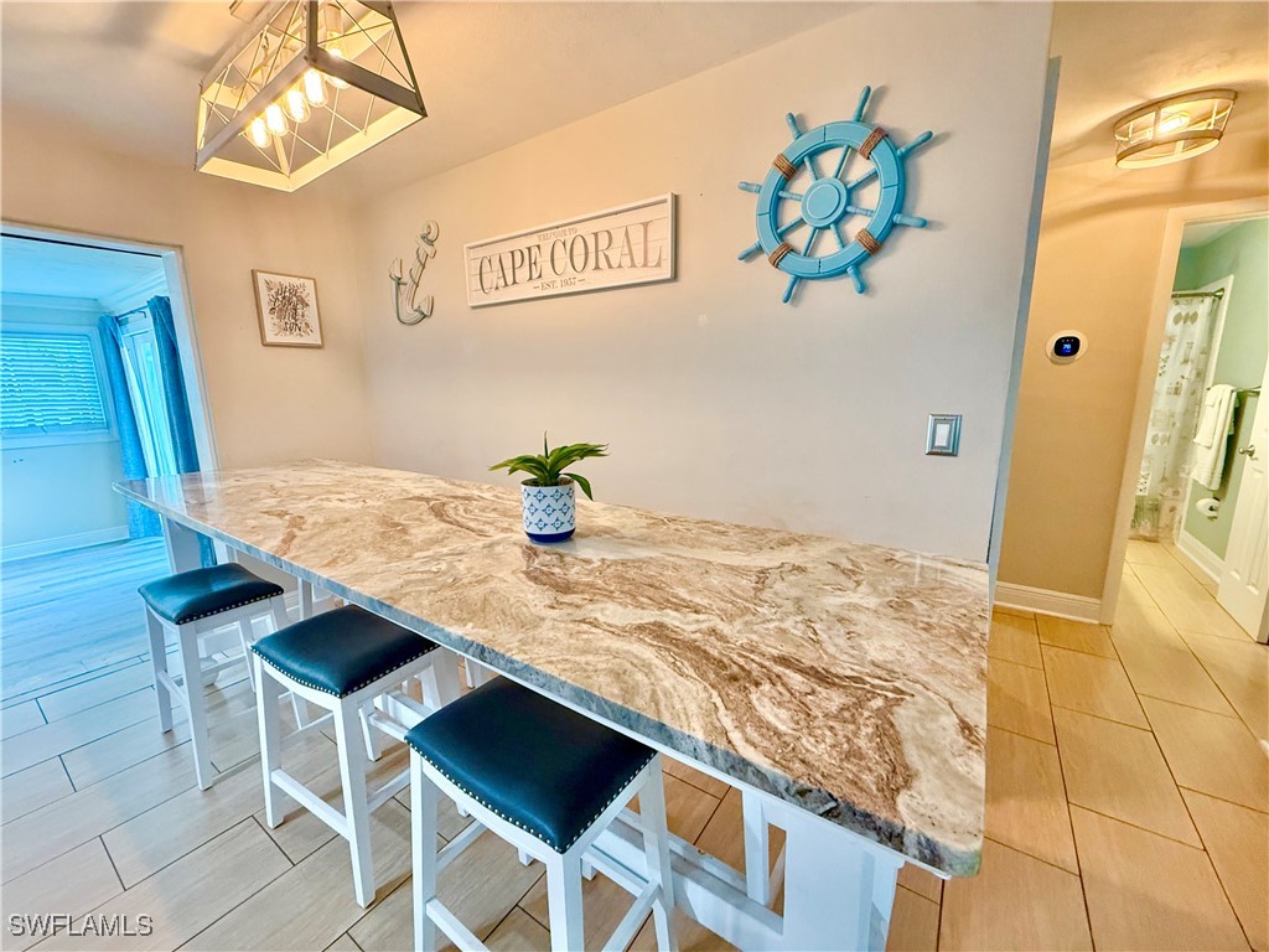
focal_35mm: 14
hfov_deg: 102.1
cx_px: 634
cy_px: 476
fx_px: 513
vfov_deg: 85.7
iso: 250
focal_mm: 2.22
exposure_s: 1/60
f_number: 2.2
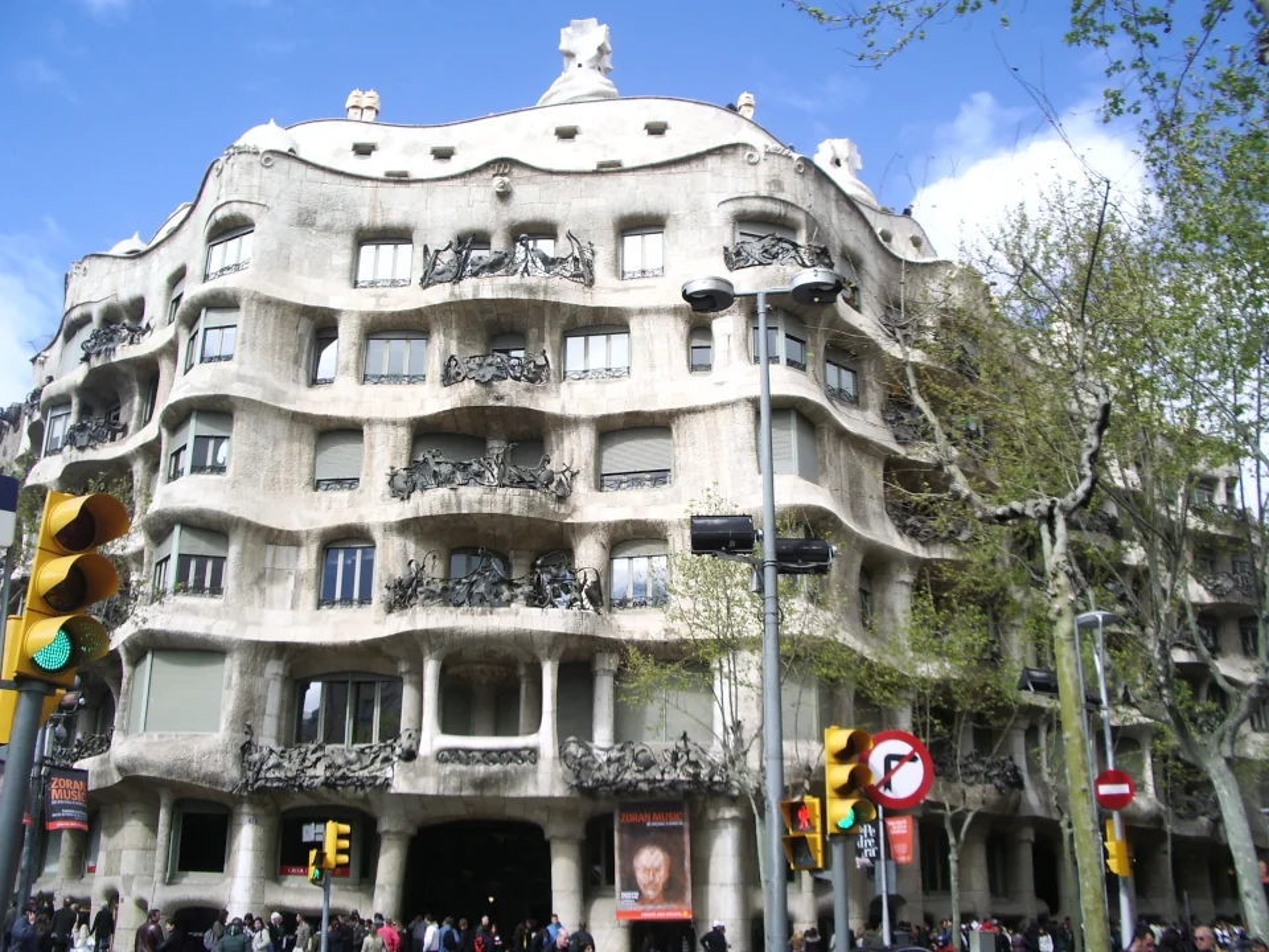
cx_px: 634
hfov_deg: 52.6
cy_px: 476
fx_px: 1283
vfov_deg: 40.7
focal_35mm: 35
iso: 50
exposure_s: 1/320
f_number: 4.3
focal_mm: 5.8
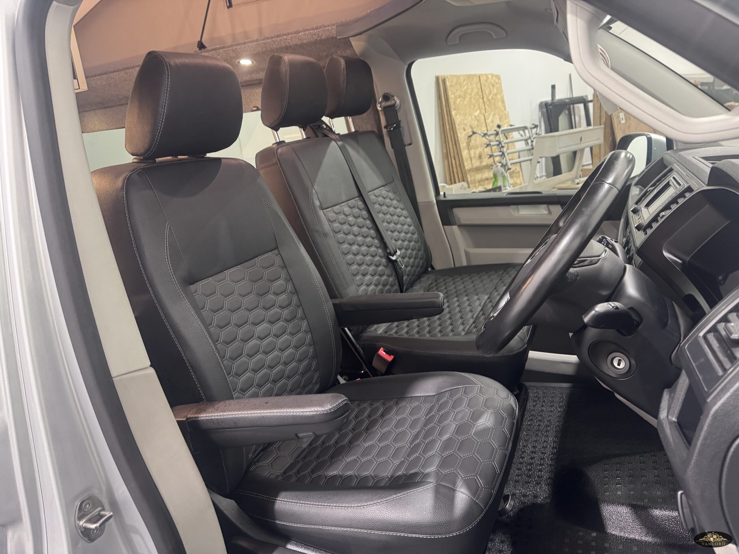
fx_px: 512
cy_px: 277
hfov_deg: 71.6
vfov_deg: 56.8
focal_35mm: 24
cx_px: 370
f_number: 1.78
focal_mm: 6.76
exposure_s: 1/50
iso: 400
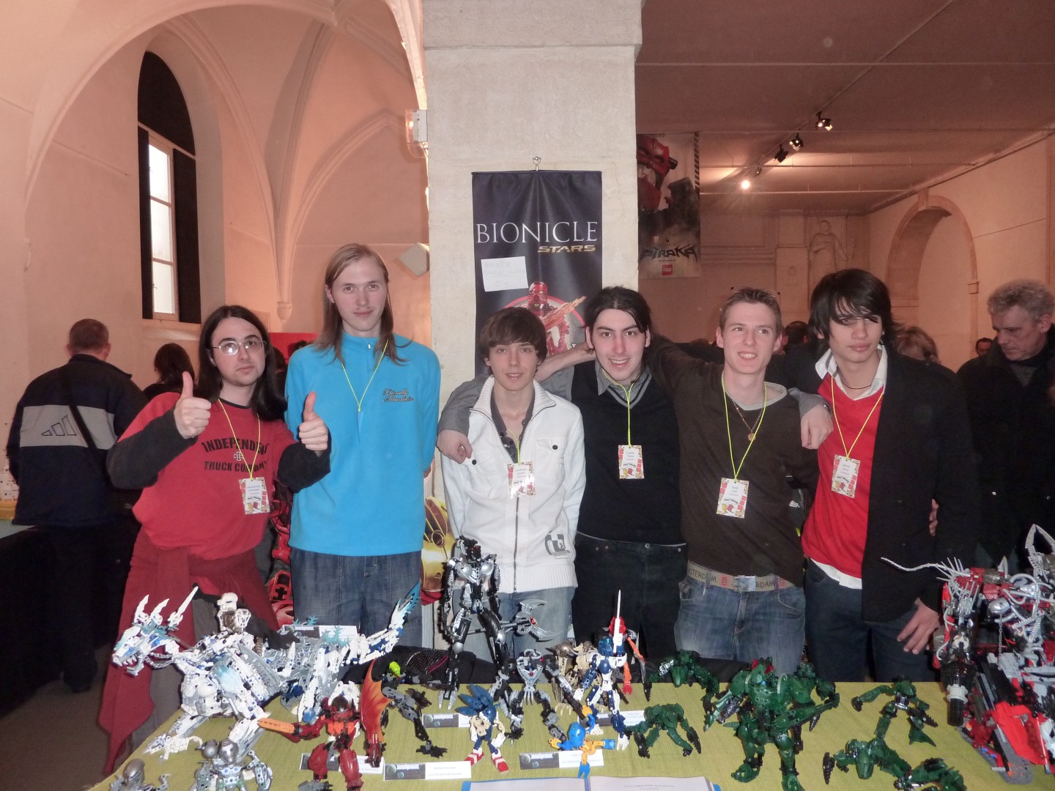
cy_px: 396
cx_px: 528
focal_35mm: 25
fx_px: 762
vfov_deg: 54.9
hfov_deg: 69.4
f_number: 3.3
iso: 400
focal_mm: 4.1
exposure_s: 1/30
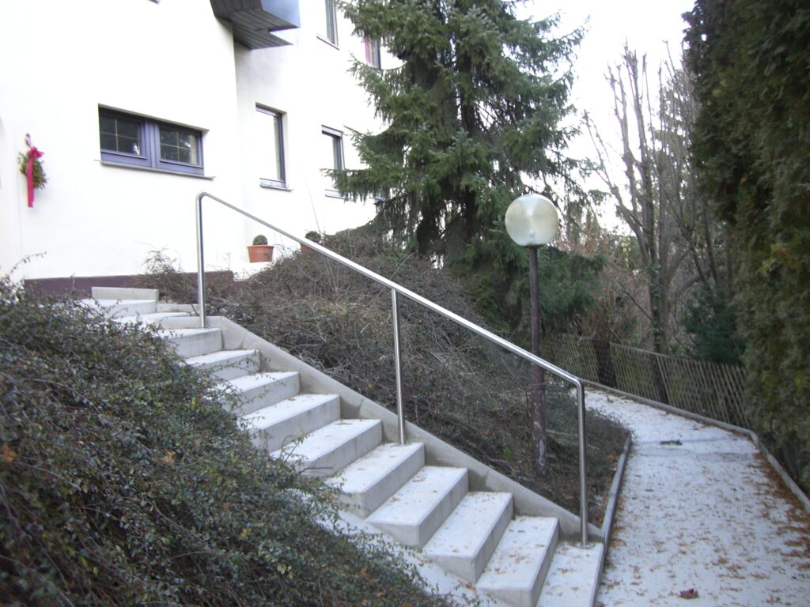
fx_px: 889
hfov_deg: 49.0
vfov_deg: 37.7
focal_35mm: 38
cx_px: 405
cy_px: 304
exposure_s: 1/60
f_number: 2.7
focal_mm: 6.2
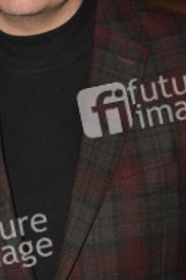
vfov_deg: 7.1
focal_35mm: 289
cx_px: 20
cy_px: 32
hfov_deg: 4.7
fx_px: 2244
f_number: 3.5
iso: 640
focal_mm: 140
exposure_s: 1/160
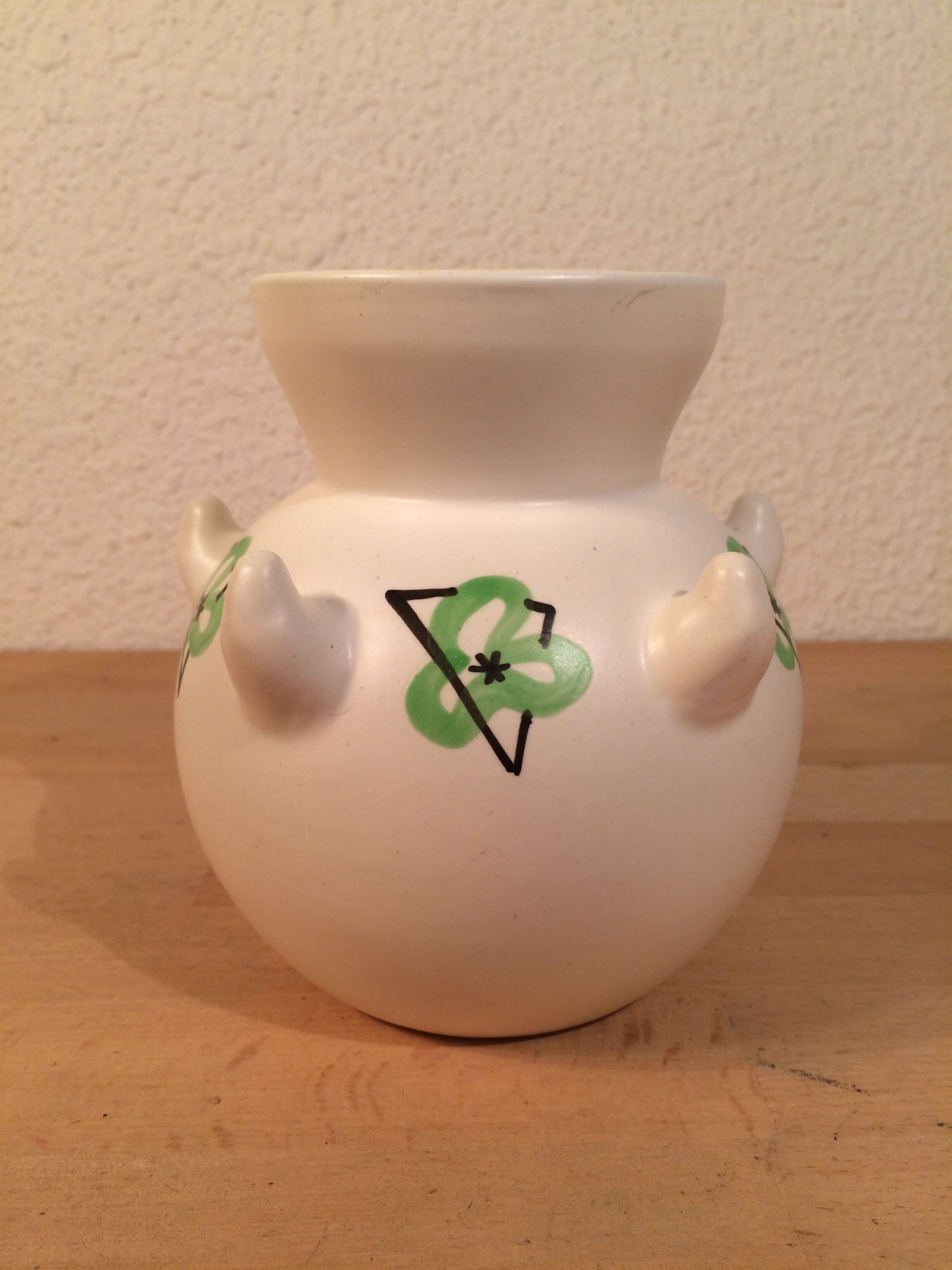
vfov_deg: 61.7
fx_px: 1063
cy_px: 635
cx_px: 476
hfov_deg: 48.2
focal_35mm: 29
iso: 50
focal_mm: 4.15
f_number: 2.2
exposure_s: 1/50
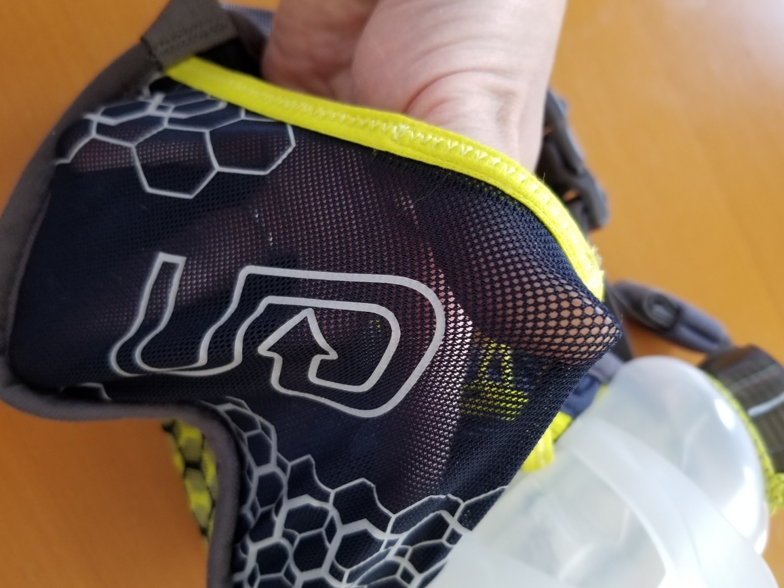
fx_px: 612
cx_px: 392
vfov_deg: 51.3
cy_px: 304
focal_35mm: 27
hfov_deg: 65.3
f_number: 1.7
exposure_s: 1/19
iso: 200
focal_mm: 4.25
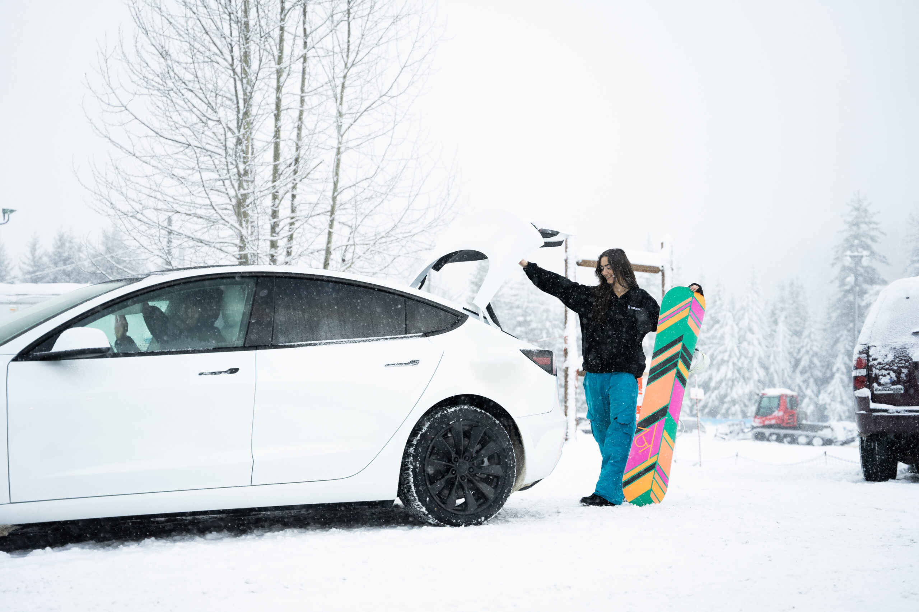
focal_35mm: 50
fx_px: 1264
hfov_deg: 40.0
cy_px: 306
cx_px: 460
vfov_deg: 27.3
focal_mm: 49.5
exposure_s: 1/640
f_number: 3.2
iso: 1000
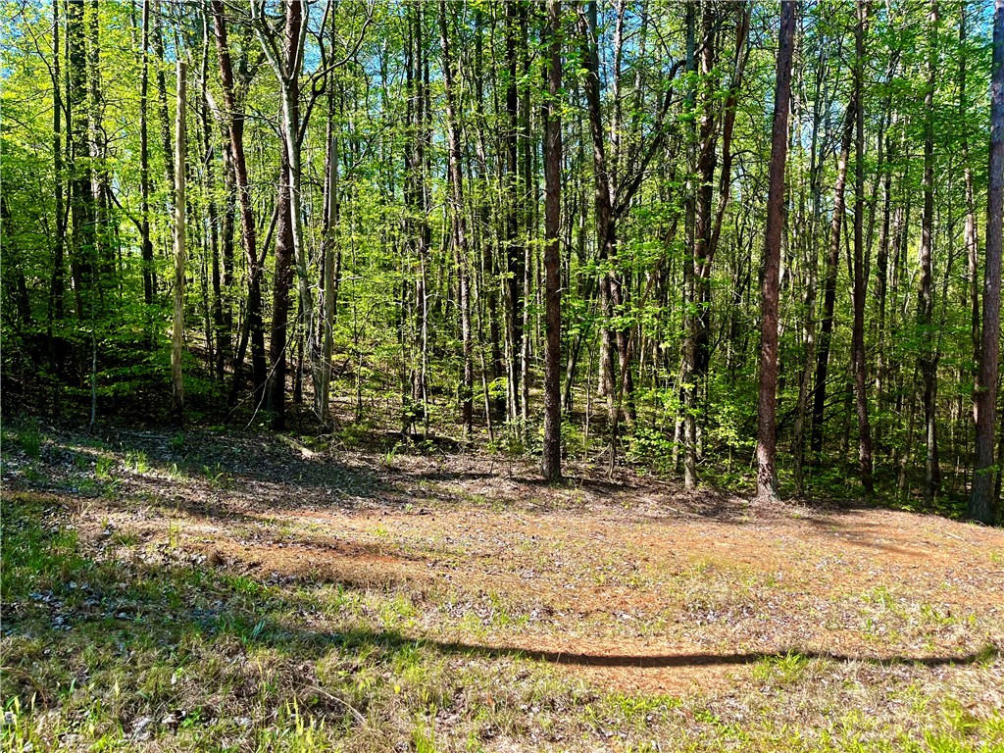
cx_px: 502
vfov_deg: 53.1
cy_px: 376
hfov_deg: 67.3
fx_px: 754
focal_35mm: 26
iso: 50
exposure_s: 1/742
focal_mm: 5.1
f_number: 1.6
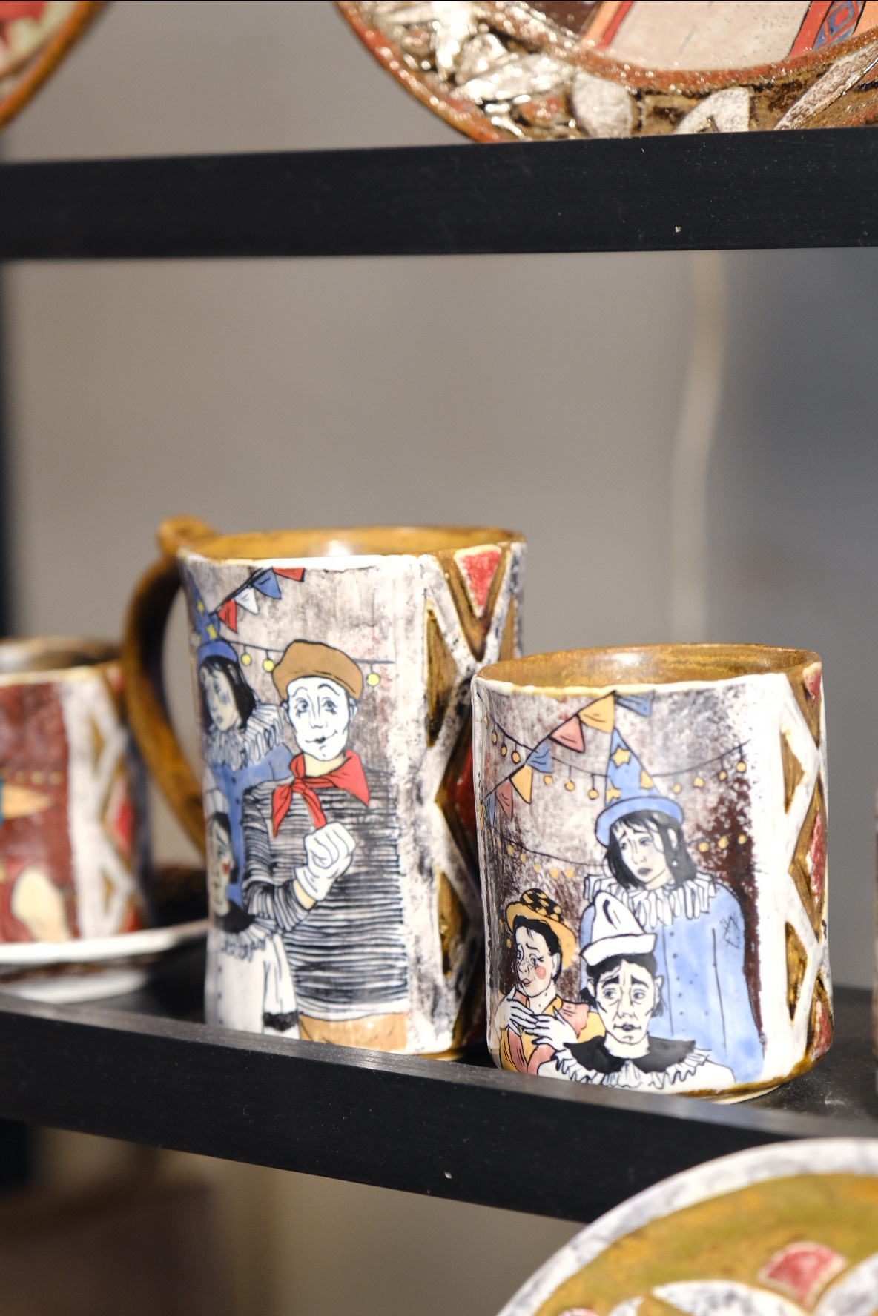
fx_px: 3695
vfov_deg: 20.2
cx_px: 439
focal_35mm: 101
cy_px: 658
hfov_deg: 13.6
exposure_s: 1/60
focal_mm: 67.5
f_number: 4
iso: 1250
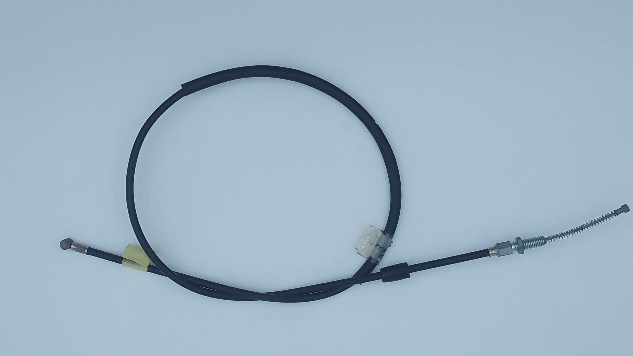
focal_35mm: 50
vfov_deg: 23.8
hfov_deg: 41.3
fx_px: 839
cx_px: 316
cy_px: 241
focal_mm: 3.69
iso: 50
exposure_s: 1/456
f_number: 1.8
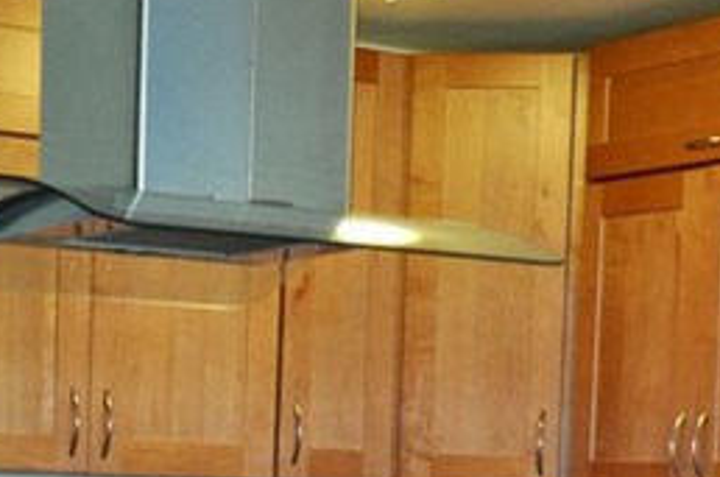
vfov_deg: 11.0
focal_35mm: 119
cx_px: 472
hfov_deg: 17.2
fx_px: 2376
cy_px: 728
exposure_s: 1/60
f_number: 5
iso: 800
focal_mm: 20
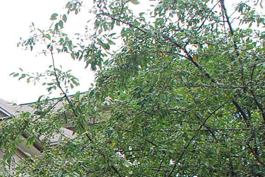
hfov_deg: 16.0
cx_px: -78
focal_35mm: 121
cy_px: 263
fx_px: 892
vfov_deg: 11.0
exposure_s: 1/125
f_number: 5.6
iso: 180
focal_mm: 24
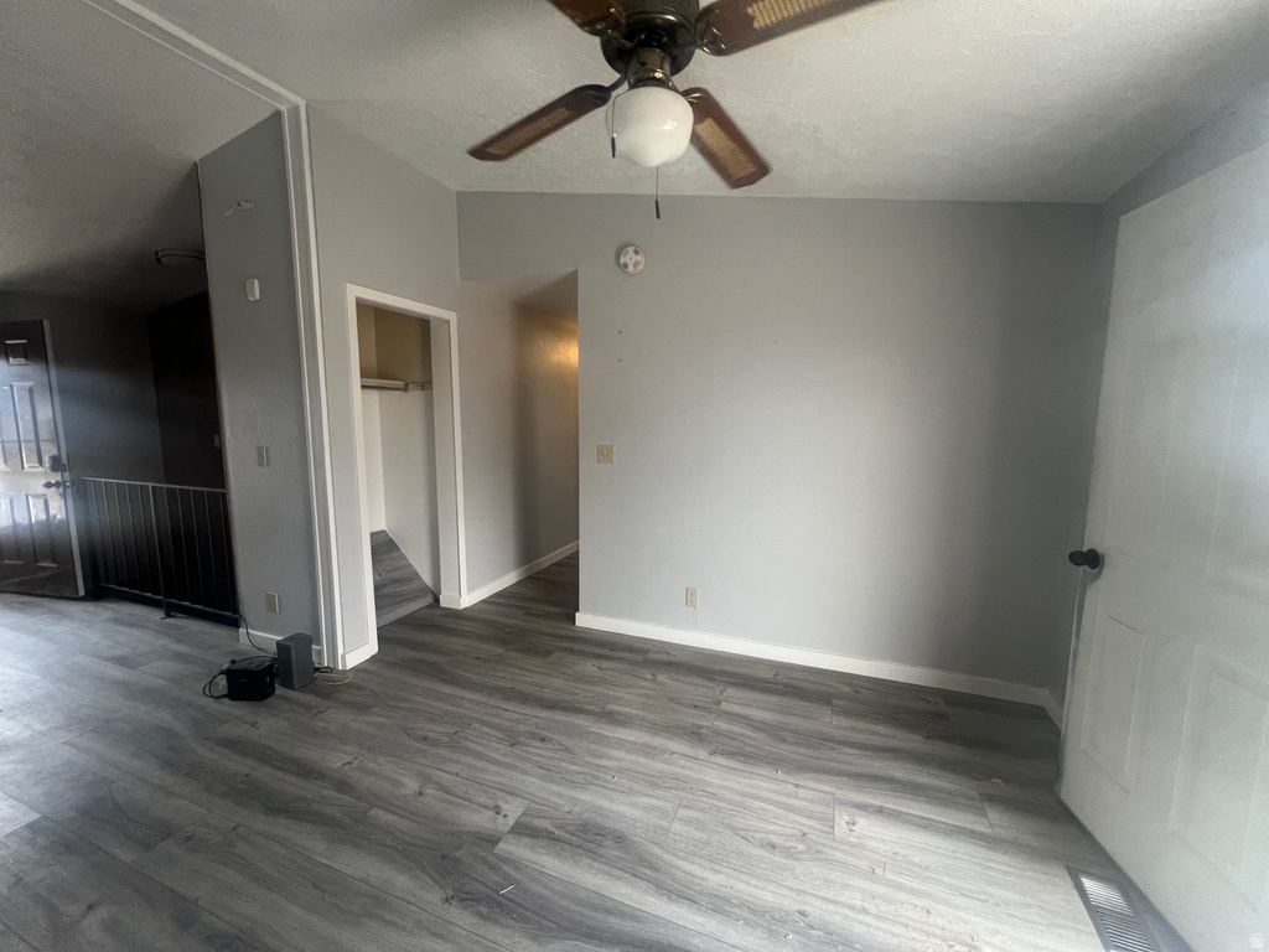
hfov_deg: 106.2
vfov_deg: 89.9
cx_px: 634
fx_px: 477
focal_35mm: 13
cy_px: 476
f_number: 1.8
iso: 160
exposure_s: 1/60
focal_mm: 1.57
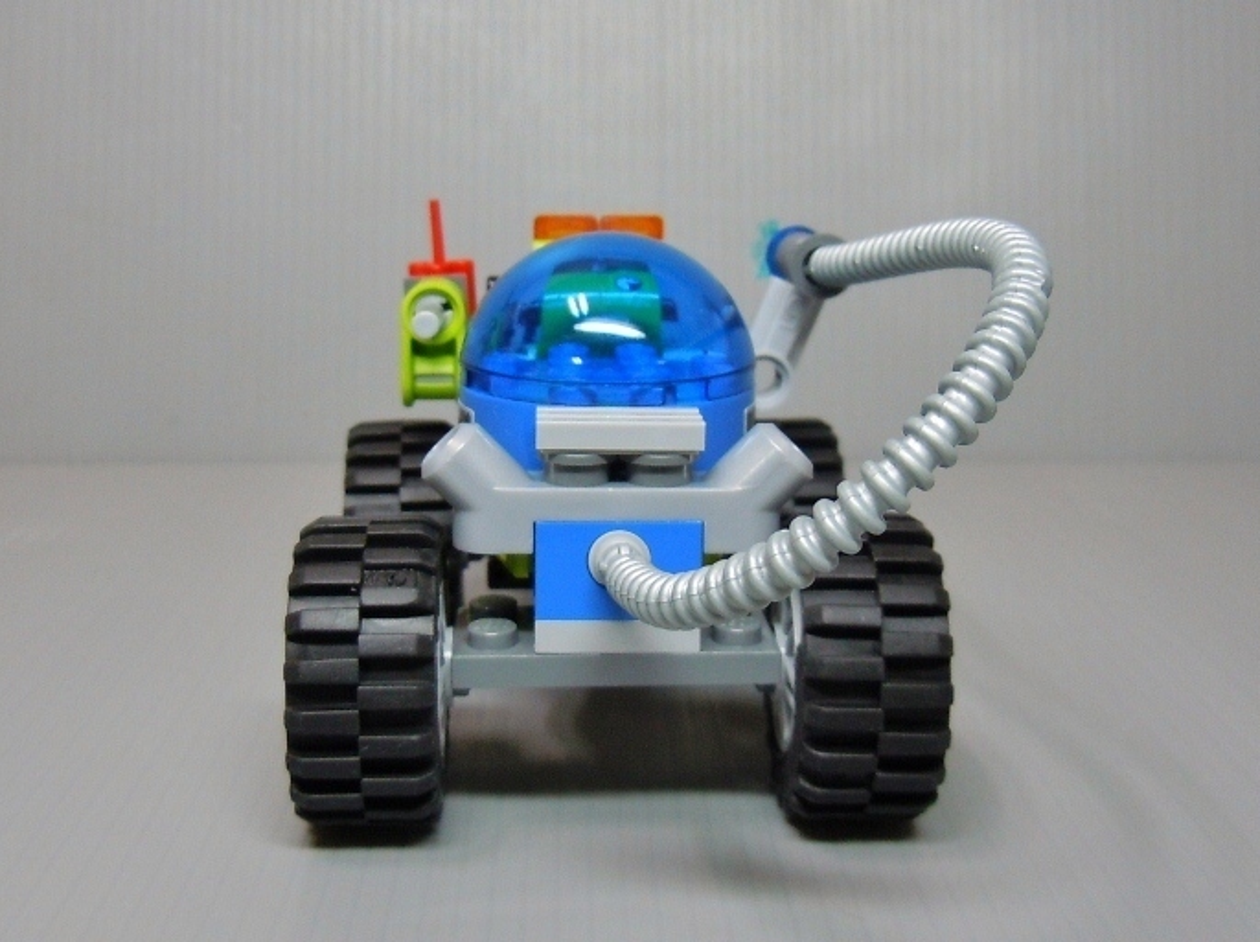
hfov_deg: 60.0
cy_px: 471
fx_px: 1091
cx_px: 630
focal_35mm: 30
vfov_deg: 46.7
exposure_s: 1/13
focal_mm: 5.4
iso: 200
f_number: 3.5
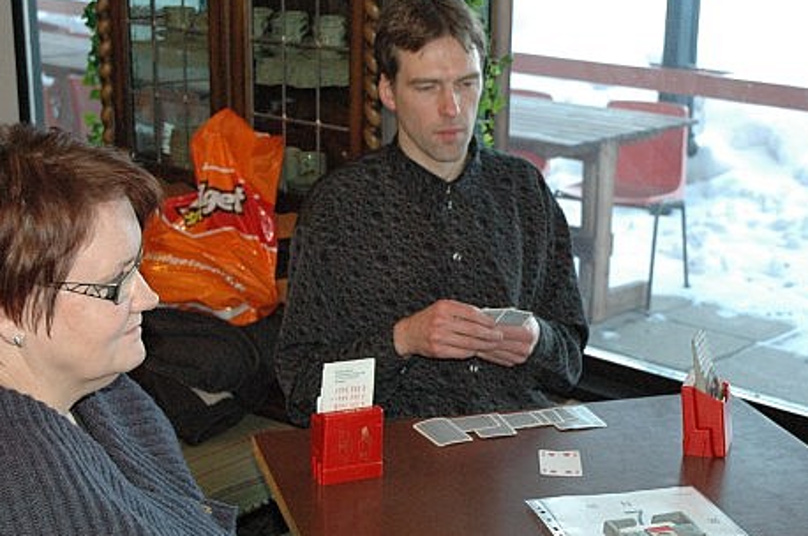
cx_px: 432
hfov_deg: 30.1
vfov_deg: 20.2
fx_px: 1502
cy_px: 330
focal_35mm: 67
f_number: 5
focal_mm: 34
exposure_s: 1/80
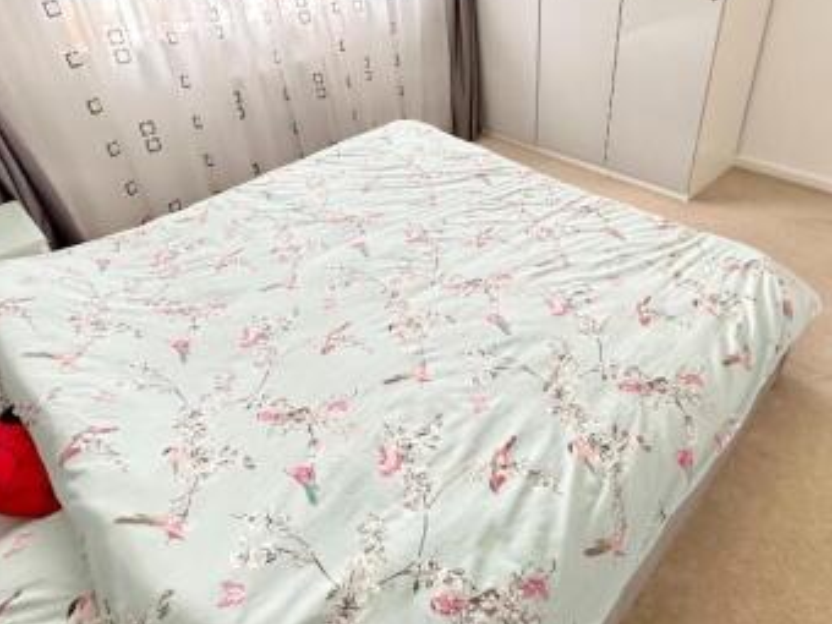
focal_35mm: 24
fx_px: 577
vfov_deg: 56.0
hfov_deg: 71.5
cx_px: 451
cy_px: 224
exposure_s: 1/64
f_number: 2.2
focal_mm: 2.22
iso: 320
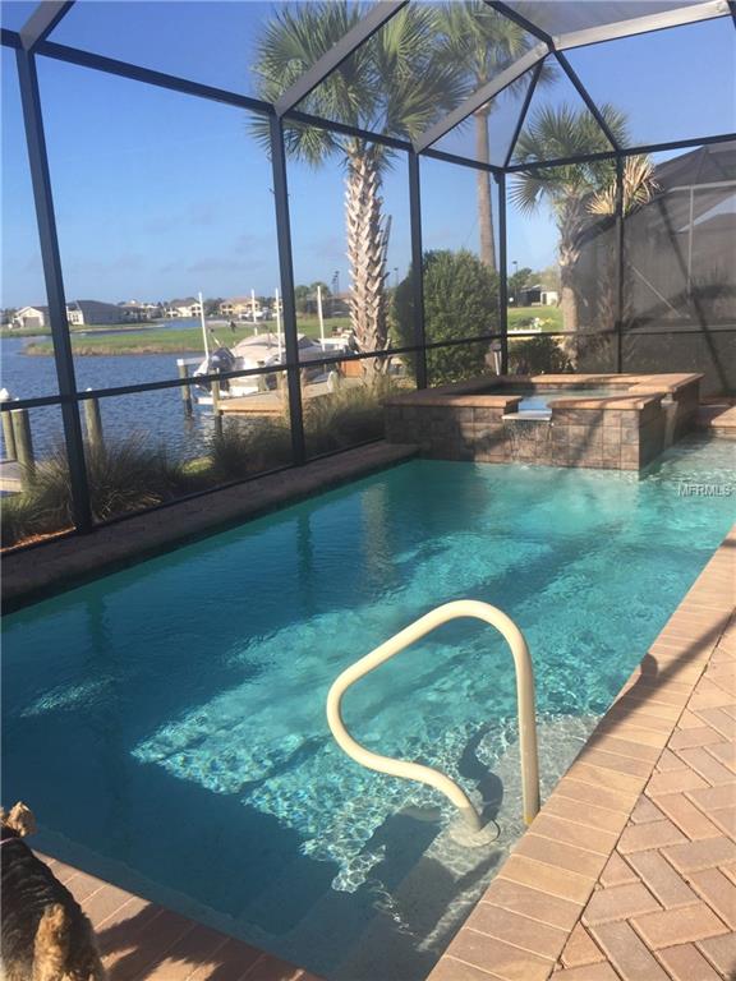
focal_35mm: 29
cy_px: 490
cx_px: 368
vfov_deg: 61.7
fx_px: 822
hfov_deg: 48.2
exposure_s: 1/573
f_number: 2.2
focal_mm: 4.15
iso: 32
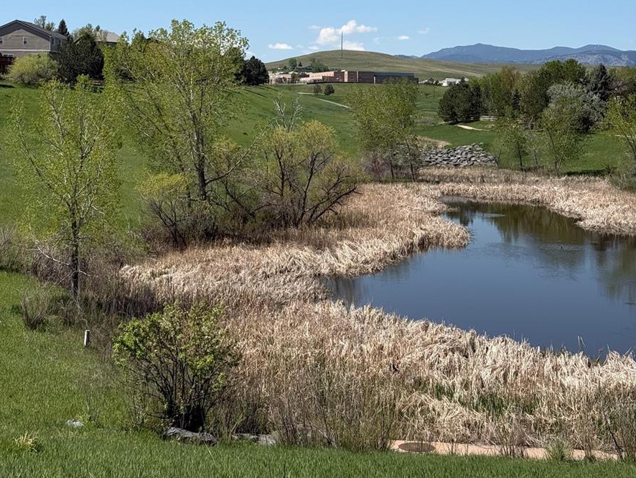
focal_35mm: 65
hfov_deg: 29.8
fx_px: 1195
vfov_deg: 22.2
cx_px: 314
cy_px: 76
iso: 64
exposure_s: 1/6024
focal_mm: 6.76
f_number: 1.78
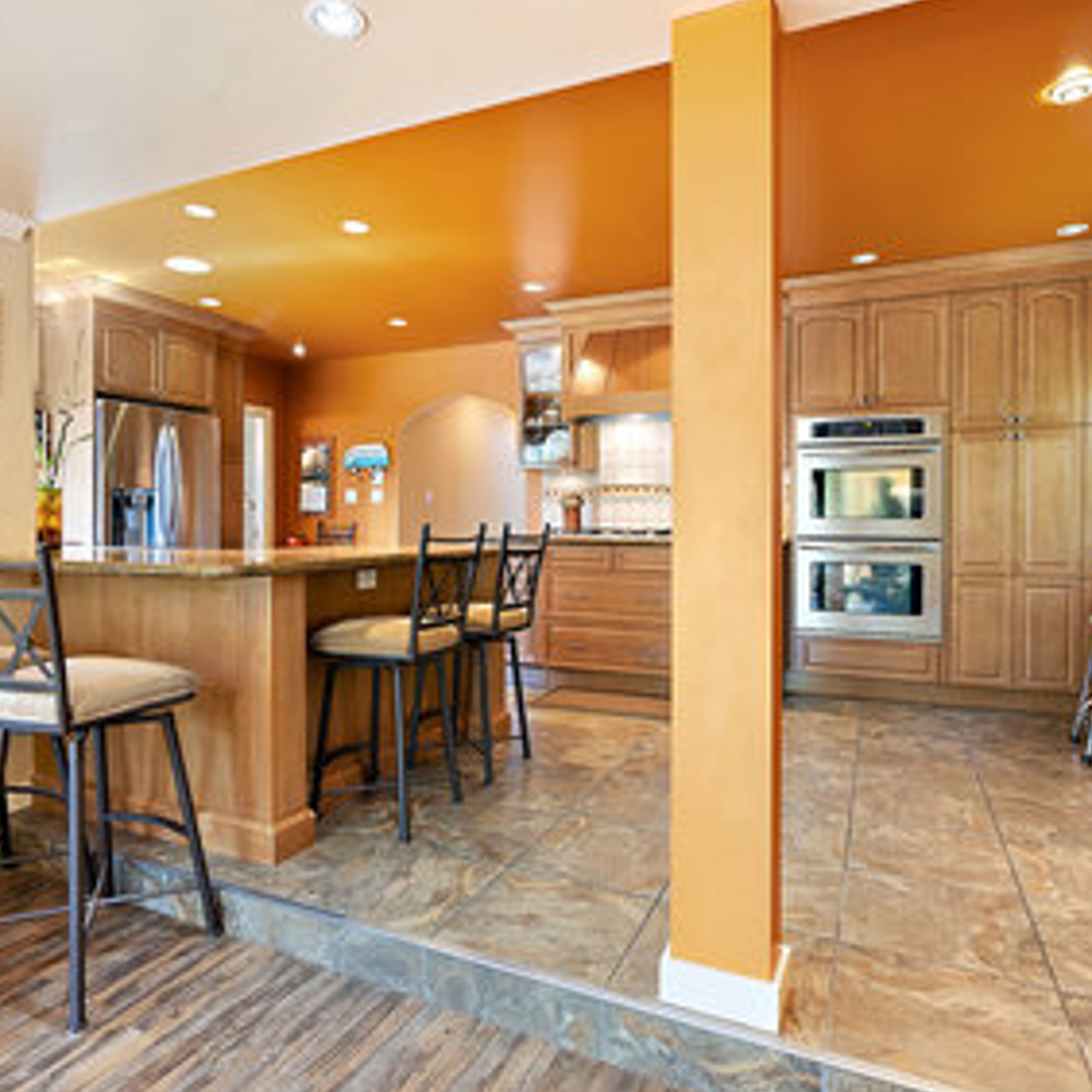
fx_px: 749
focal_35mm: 21
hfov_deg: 72.0
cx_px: 505
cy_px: 550
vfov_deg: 72.1
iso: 320
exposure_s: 1
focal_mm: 16
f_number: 7.1
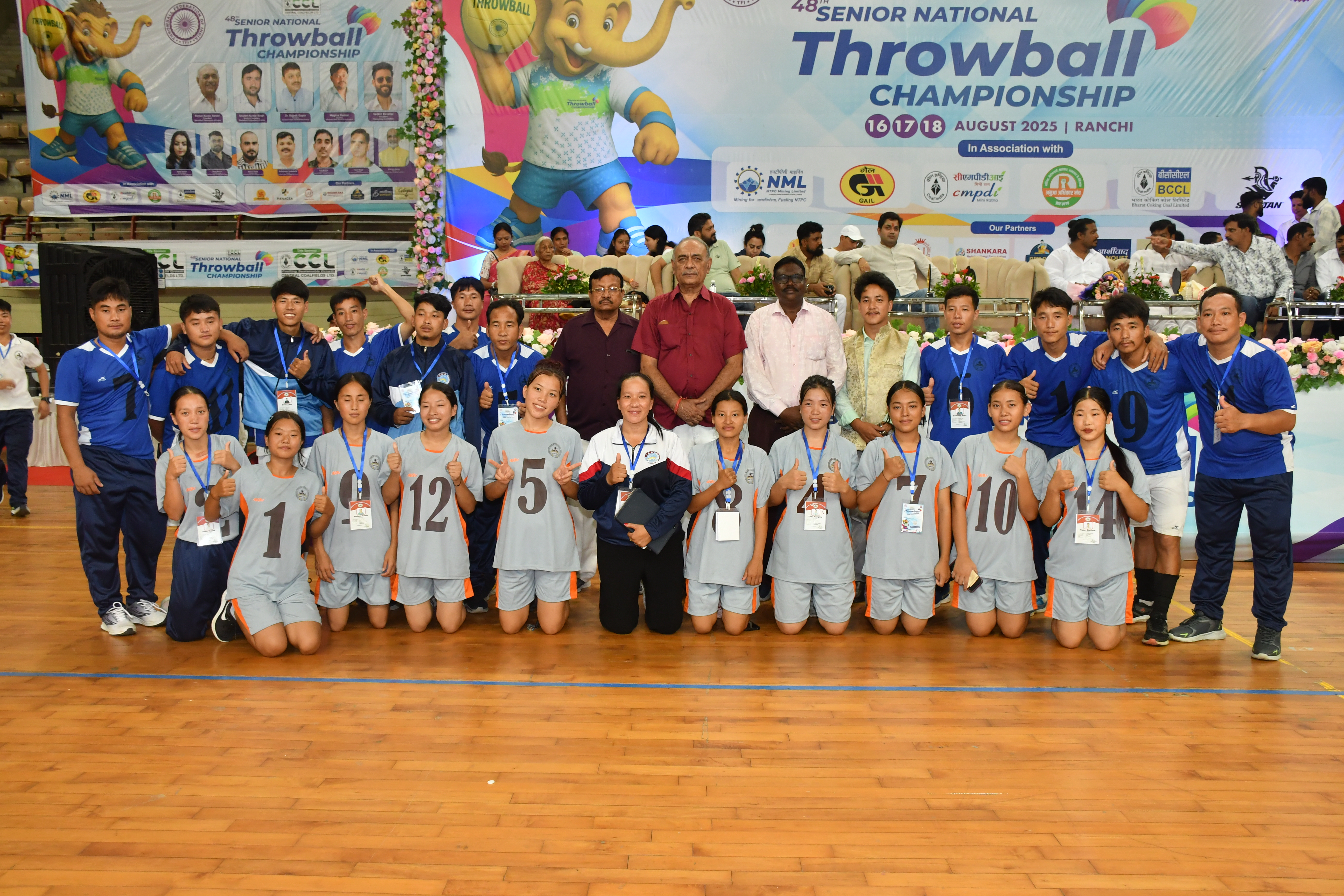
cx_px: 672
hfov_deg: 57.2
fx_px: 1232
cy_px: 448
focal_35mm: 33
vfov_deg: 40.0
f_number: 6.3
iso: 800
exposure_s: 1/60
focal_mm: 22
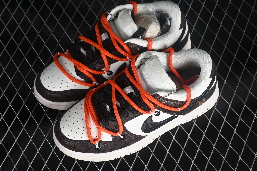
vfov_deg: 18.2
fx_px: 535
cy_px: 86
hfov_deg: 27.0
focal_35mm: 75
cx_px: 128
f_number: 7.1
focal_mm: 50
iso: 160
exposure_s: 1/60
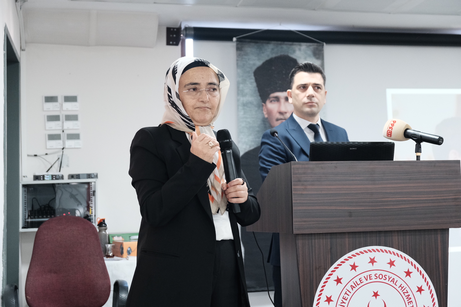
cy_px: 154
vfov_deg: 24.2
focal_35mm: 56
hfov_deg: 35.6
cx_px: 230
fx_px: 717
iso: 2500
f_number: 3.6
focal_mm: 37.4
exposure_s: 1/100
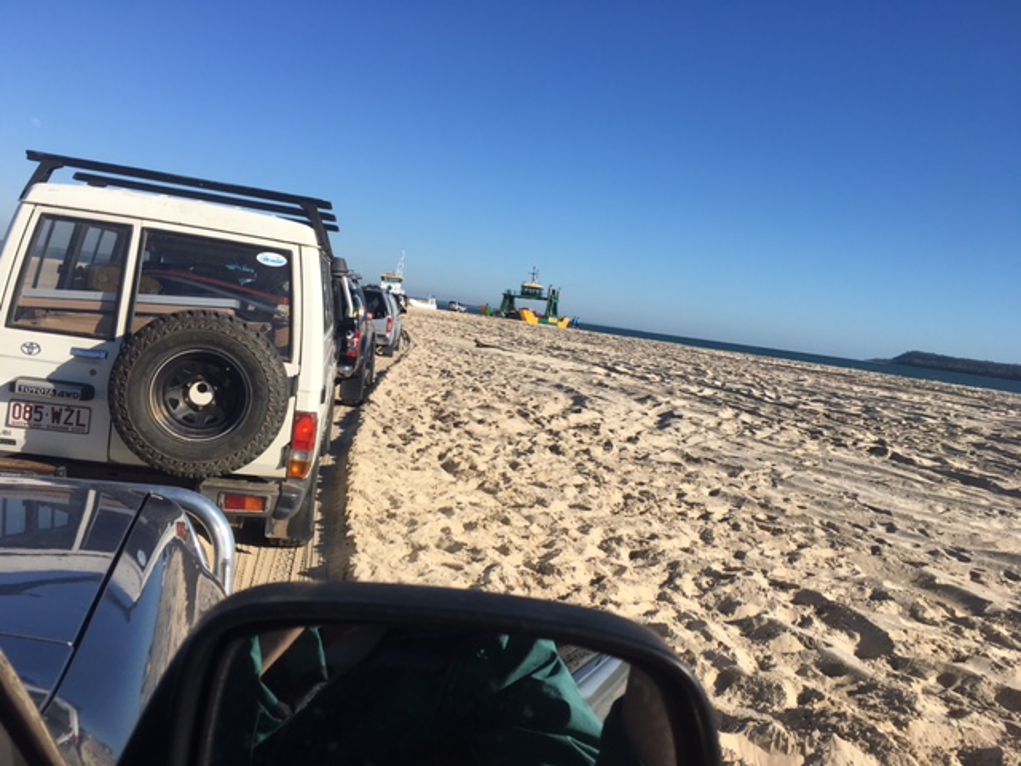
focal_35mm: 29
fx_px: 855
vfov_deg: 48.2
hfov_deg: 61.7
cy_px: 383
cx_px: 510
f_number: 2.2
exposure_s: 1/1923
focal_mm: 4.15
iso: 25
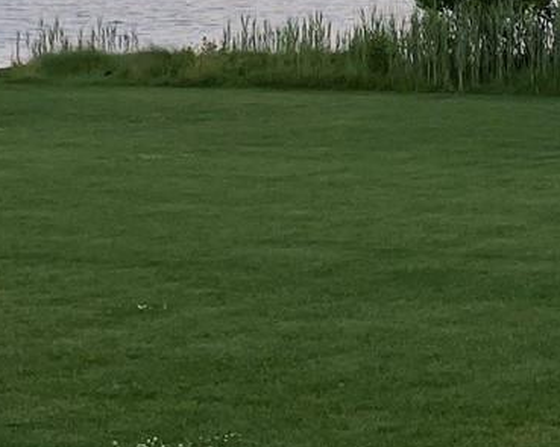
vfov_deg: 10.5
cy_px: -285
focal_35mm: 141
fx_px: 2336
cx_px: 806
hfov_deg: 13.0
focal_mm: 4.2
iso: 32
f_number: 1.6
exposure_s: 1/392
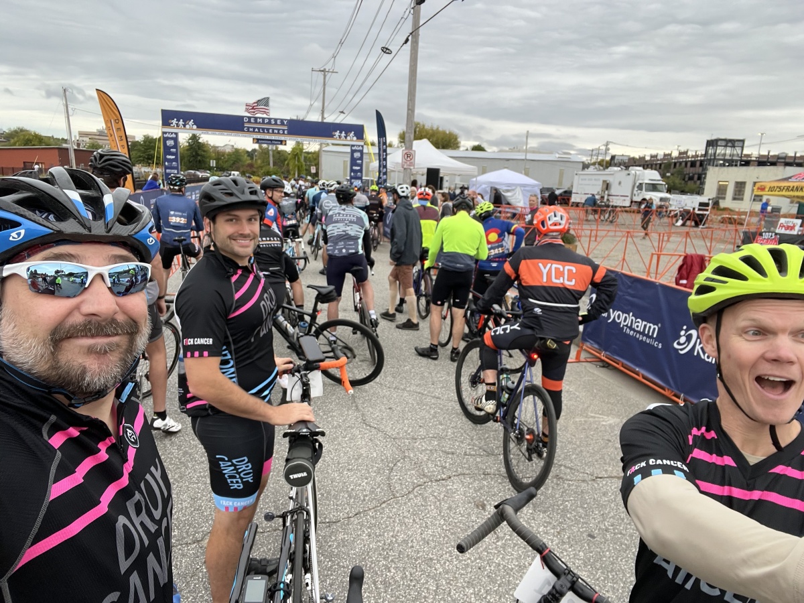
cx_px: 402
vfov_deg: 58.9
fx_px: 534
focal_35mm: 23
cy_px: 302
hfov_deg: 73.9
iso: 100
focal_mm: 2.71
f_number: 2.2
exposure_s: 1/81
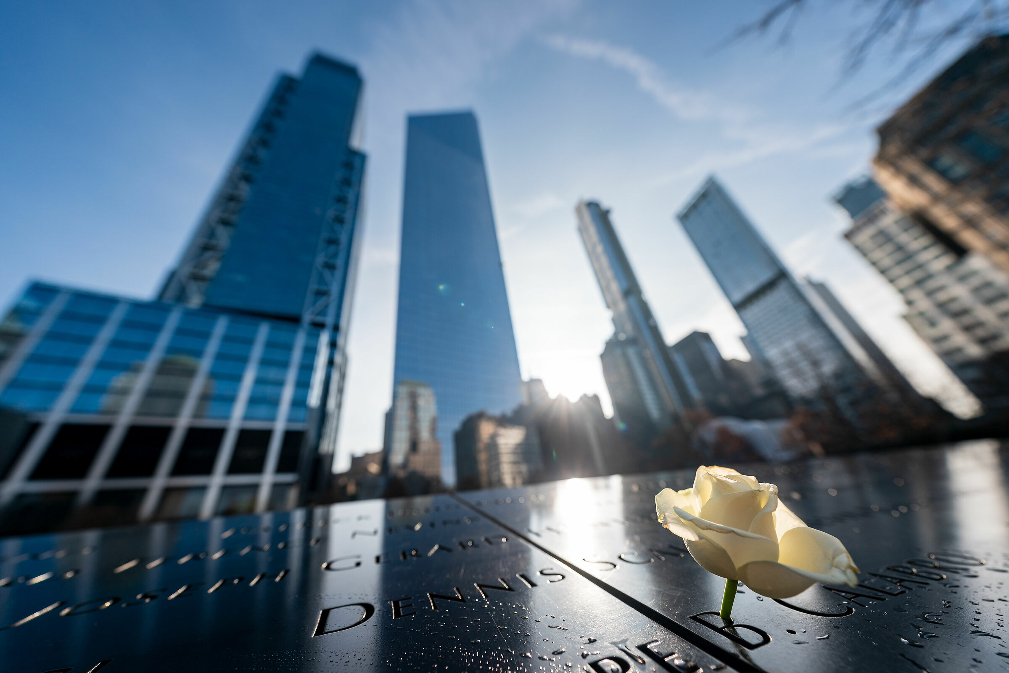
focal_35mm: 12
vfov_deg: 90.0
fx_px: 336
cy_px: 336
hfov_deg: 112.6
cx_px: 504
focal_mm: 12
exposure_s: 1/1600
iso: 100
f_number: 2.8
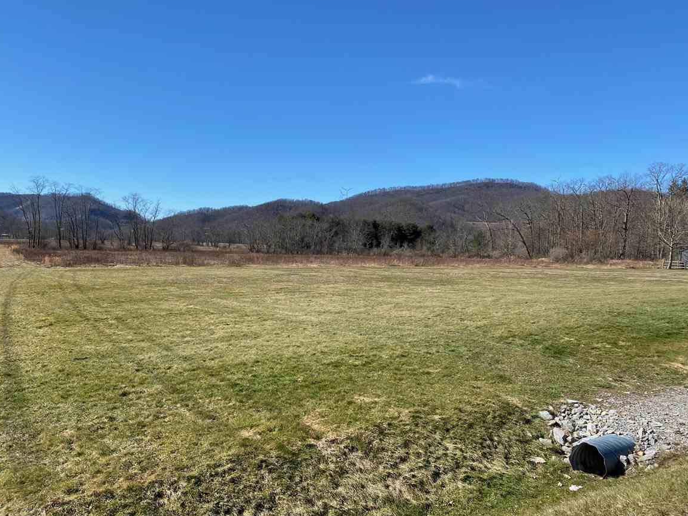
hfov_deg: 61.5
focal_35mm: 29
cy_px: 278
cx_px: 310
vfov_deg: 48.2
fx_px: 576
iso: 32
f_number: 1.8
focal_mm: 4.25
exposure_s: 1/2571
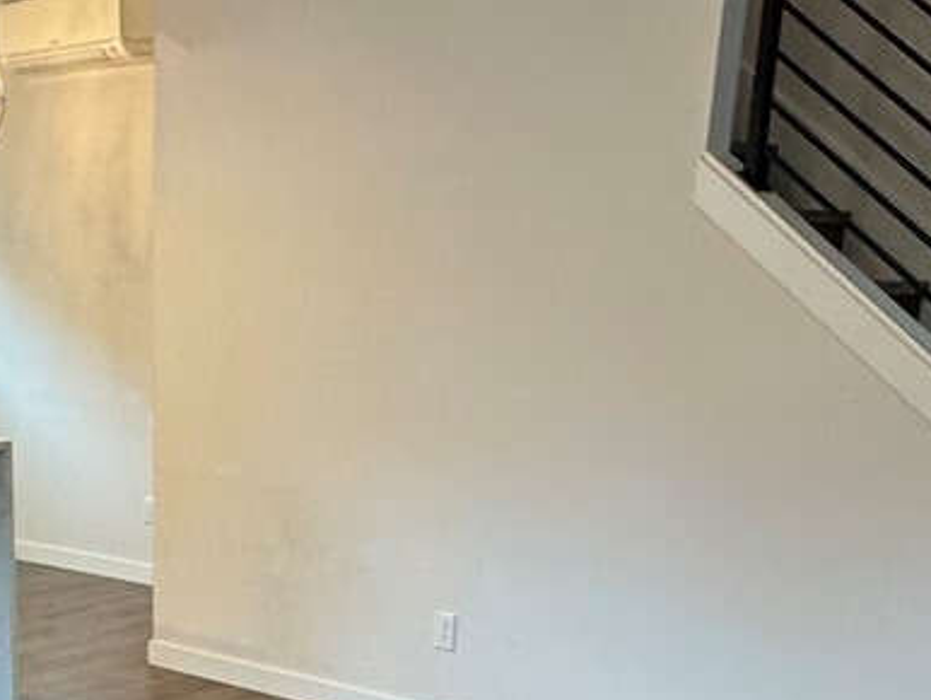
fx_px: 1561
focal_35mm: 58
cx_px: 125
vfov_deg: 23.5
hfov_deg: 31.9
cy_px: 789
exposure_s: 1/120
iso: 250
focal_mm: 2.22
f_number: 2.2
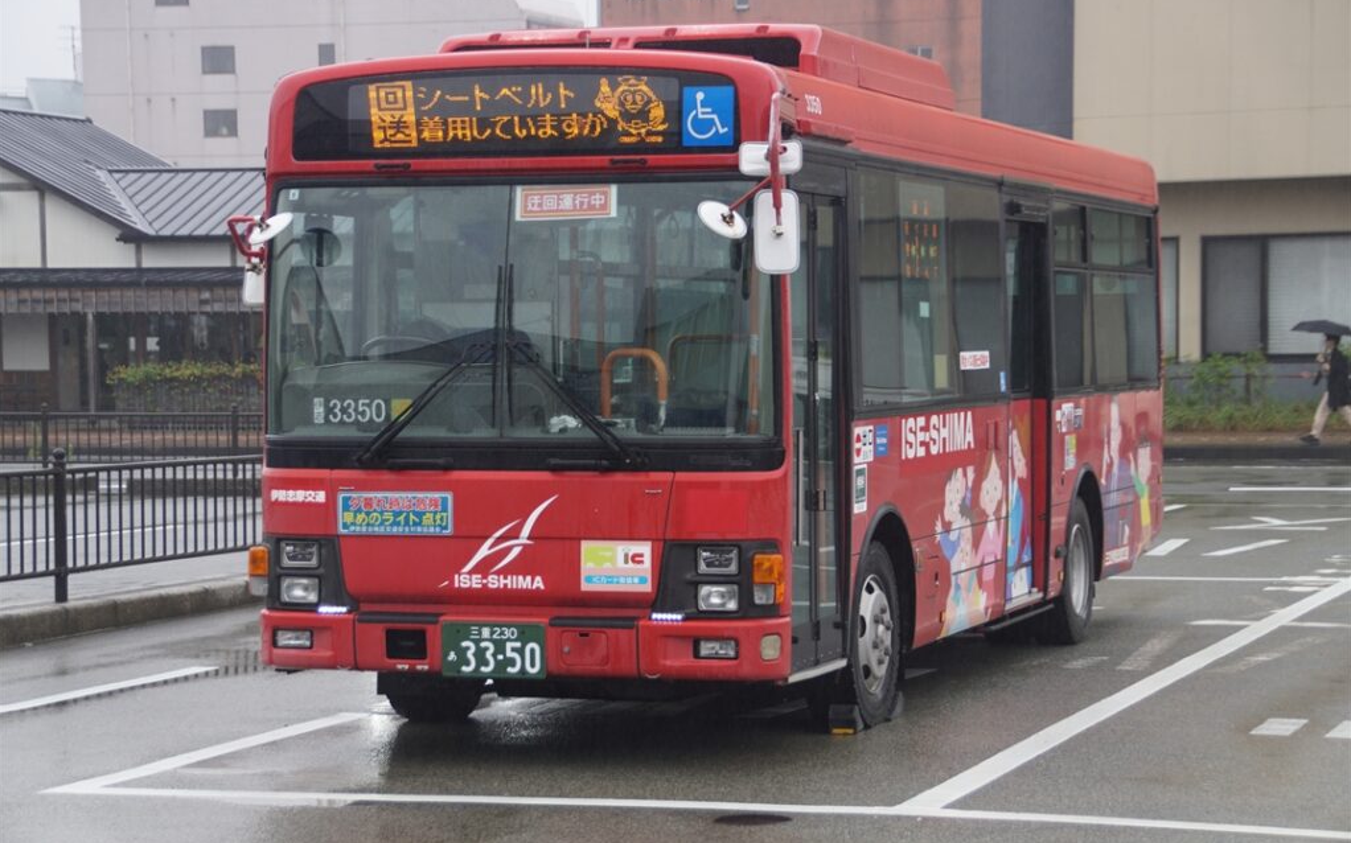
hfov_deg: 22.6
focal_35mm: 92
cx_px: 676
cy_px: 402
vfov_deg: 14.2
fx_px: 3386
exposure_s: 1/100
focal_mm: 60
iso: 125
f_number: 5
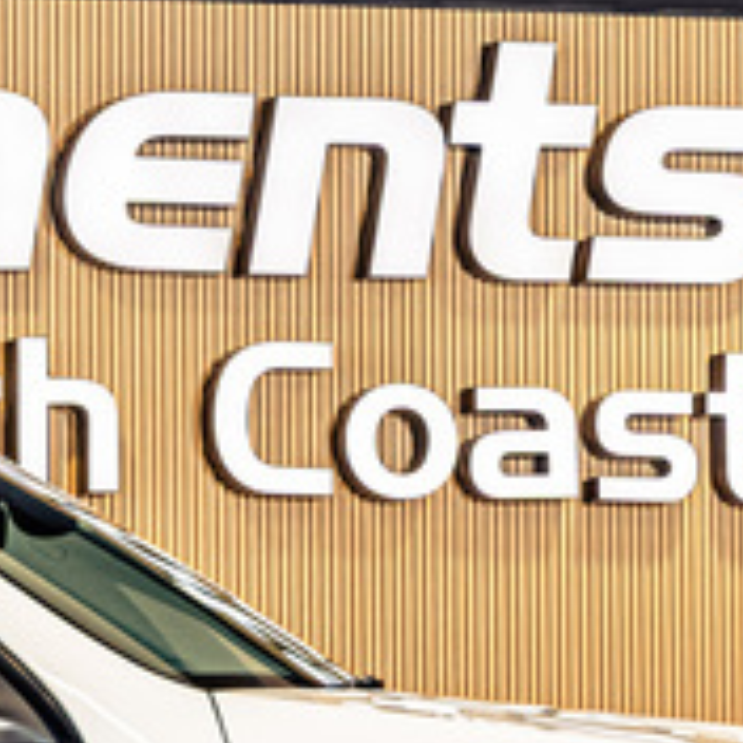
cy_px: 1009
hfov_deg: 5.6
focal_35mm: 312
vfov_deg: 5.6
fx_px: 7577
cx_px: -412
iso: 640
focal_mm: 63
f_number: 4
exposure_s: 1/160
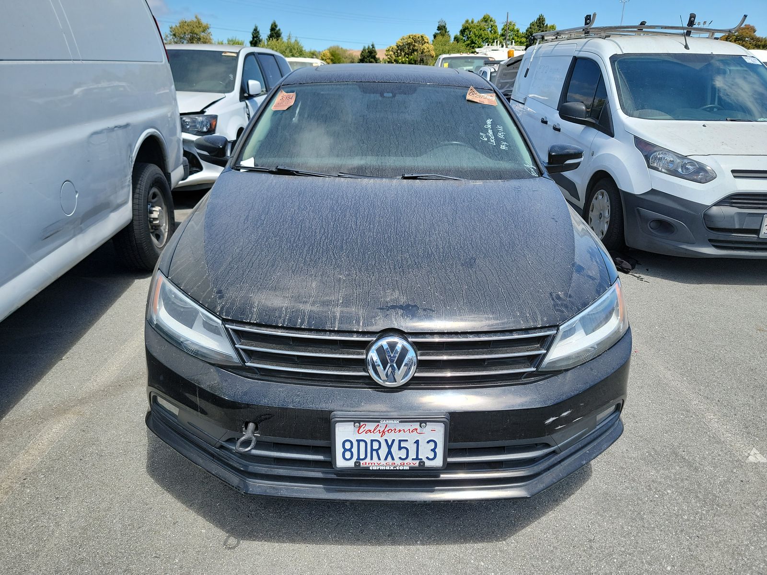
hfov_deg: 71.6
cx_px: 384
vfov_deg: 56.8
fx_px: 532
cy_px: 288
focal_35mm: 24
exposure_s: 1/513
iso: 50
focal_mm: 6.7
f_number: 1.8
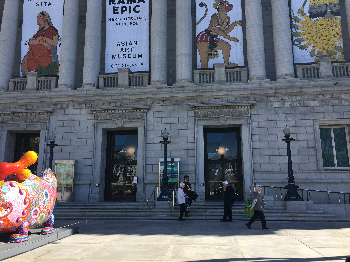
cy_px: 131
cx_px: 175
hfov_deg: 61.7
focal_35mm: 29
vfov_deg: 48.2
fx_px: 293
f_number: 2.2
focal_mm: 4.15
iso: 25
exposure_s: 1/836
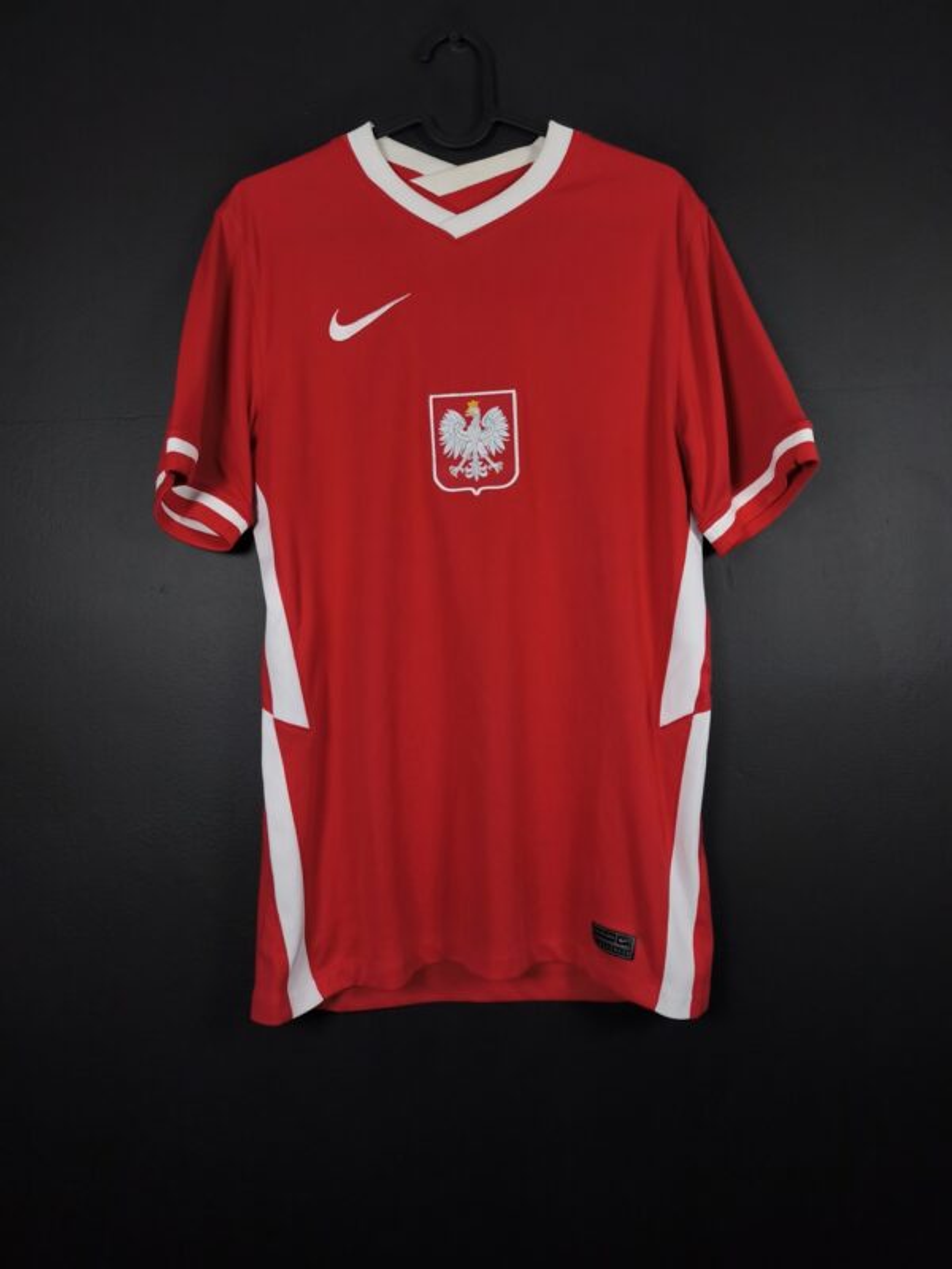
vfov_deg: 73.9
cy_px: 634
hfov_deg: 58.9
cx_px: 476
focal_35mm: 23
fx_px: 843
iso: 400
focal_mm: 6.57
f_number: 1.6
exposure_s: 1/160
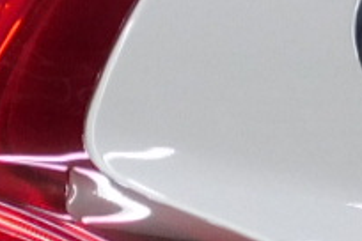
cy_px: 978
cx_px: -66
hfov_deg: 10.8
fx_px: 1890
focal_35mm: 188
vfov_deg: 6.1
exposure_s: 1/30
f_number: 3
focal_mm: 4
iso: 160
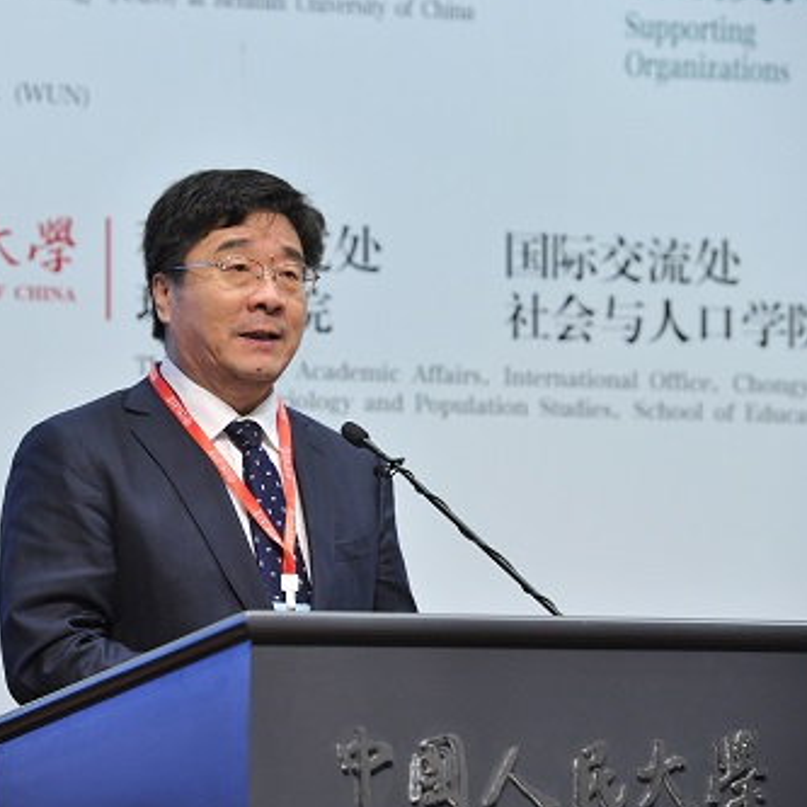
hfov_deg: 9.5
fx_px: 4827
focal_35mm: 183
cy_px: 390
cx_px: 242
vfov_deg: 9.6
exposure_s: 1/160
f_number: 4.5
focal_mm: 135
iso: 2000
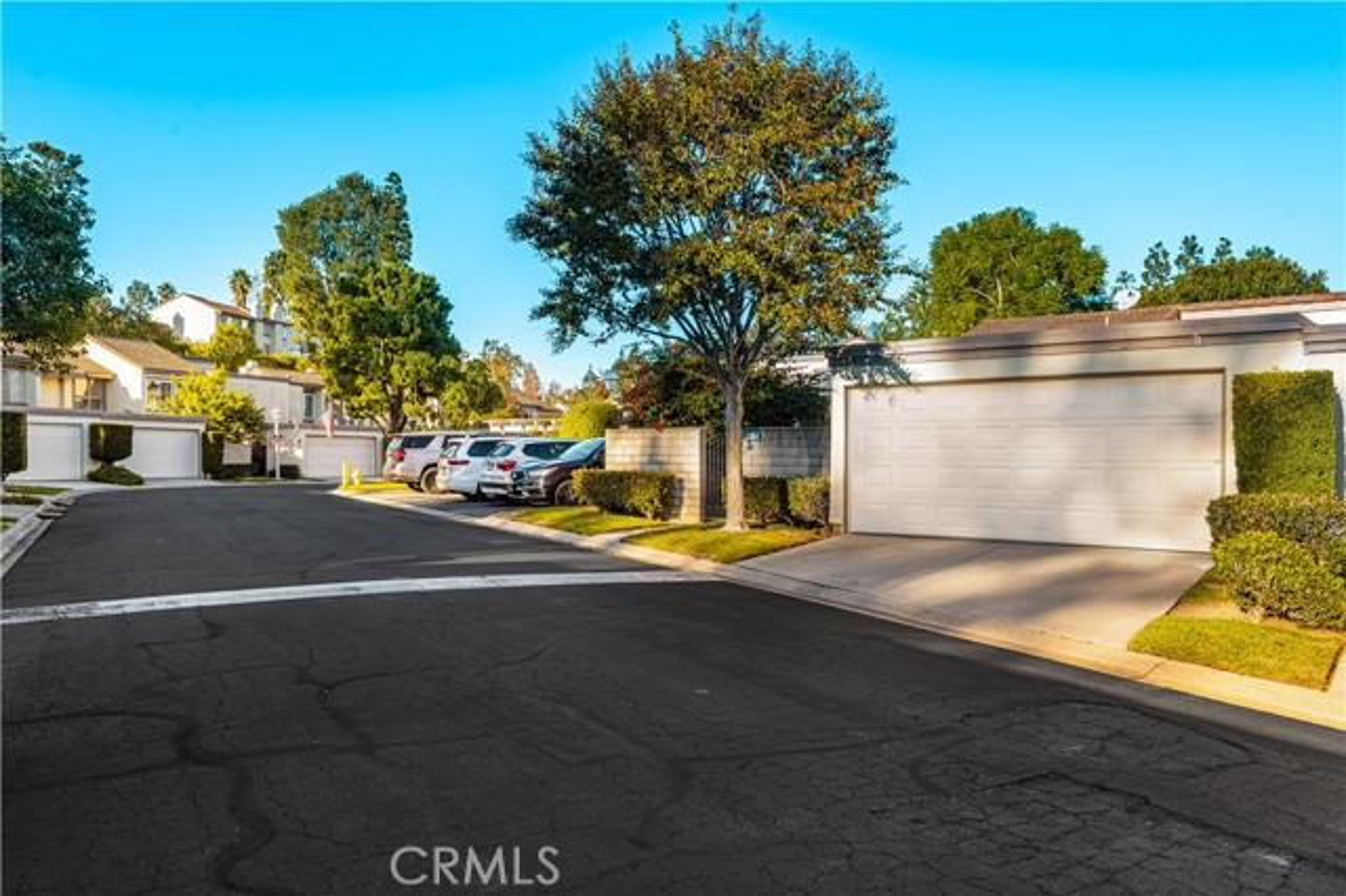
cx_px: 673
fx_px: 859
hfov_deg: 76.1
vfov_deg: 55.1
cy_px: 448
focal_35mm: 23
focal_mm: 23
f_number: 9
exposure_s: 1/250
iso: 100
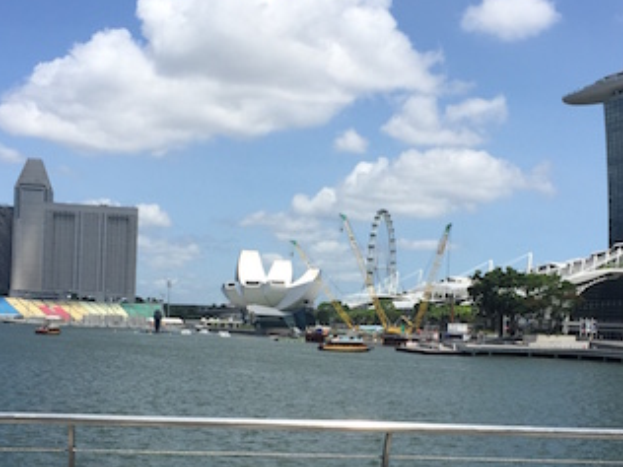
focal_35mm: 55
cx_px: 317
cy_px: 355
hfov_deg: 34.9
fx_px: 990
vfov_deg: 26.2
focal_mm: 4.15
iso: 32
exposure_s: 1/2825
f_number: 2.2
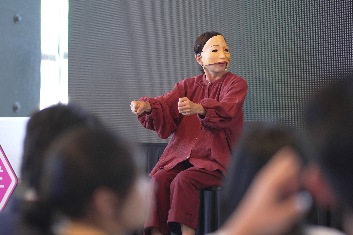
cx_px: 176
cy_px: 118
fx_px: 1245
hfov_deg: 16.1
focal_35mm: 127
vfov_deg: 10.8
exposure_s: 1/400
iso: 500
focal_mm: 85
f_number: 1.8
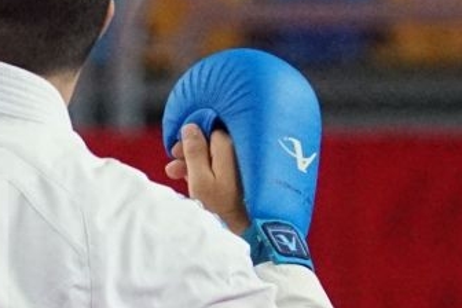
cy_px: 300
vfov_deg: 1.6
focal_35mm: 844
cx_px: -586
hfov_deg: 2.4
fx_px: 10826
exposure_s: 1/1600
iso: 3200
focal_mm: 105
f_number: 2.8
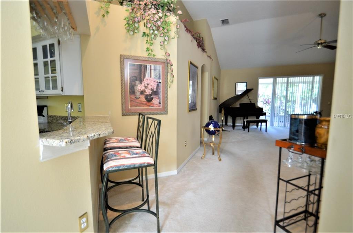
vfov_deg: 77.0
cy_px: 116
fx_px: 147
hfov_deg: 100.5
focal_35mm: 15
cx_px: 176
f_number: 3.5
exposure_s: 1/60
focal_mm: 10
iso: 800
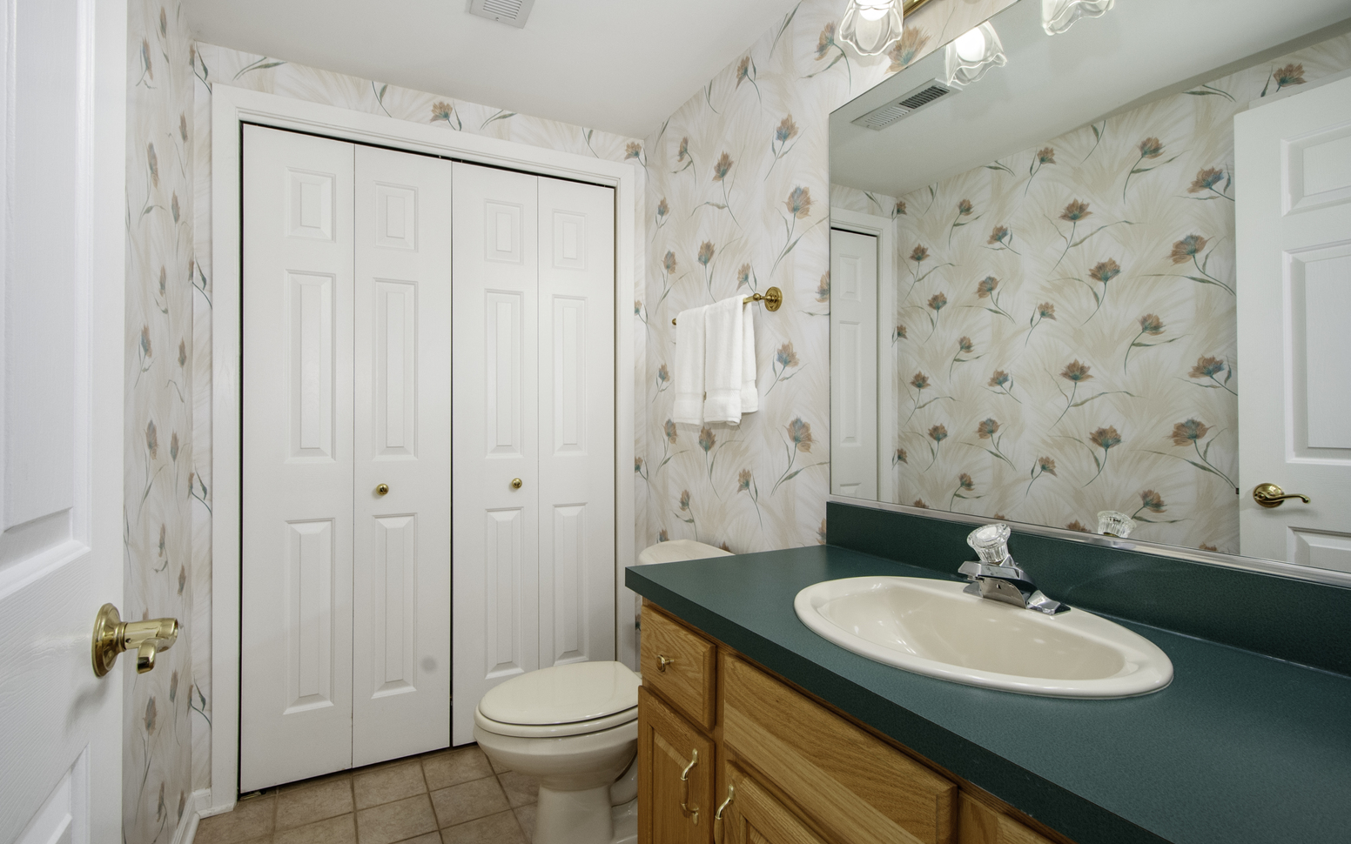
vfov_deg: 71.2
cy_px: 408
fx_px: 589
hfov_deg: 97.8
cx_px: 684
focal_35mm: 16
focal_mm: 10
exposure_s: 1/200
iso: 640
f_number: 9
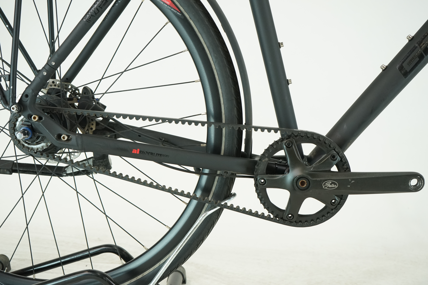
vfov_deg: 30.5
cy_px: 142
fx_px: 523
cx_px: 214
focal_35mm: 44
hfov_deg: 44.5
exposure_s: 1/200
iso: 1600
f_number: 5.6
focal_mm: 44
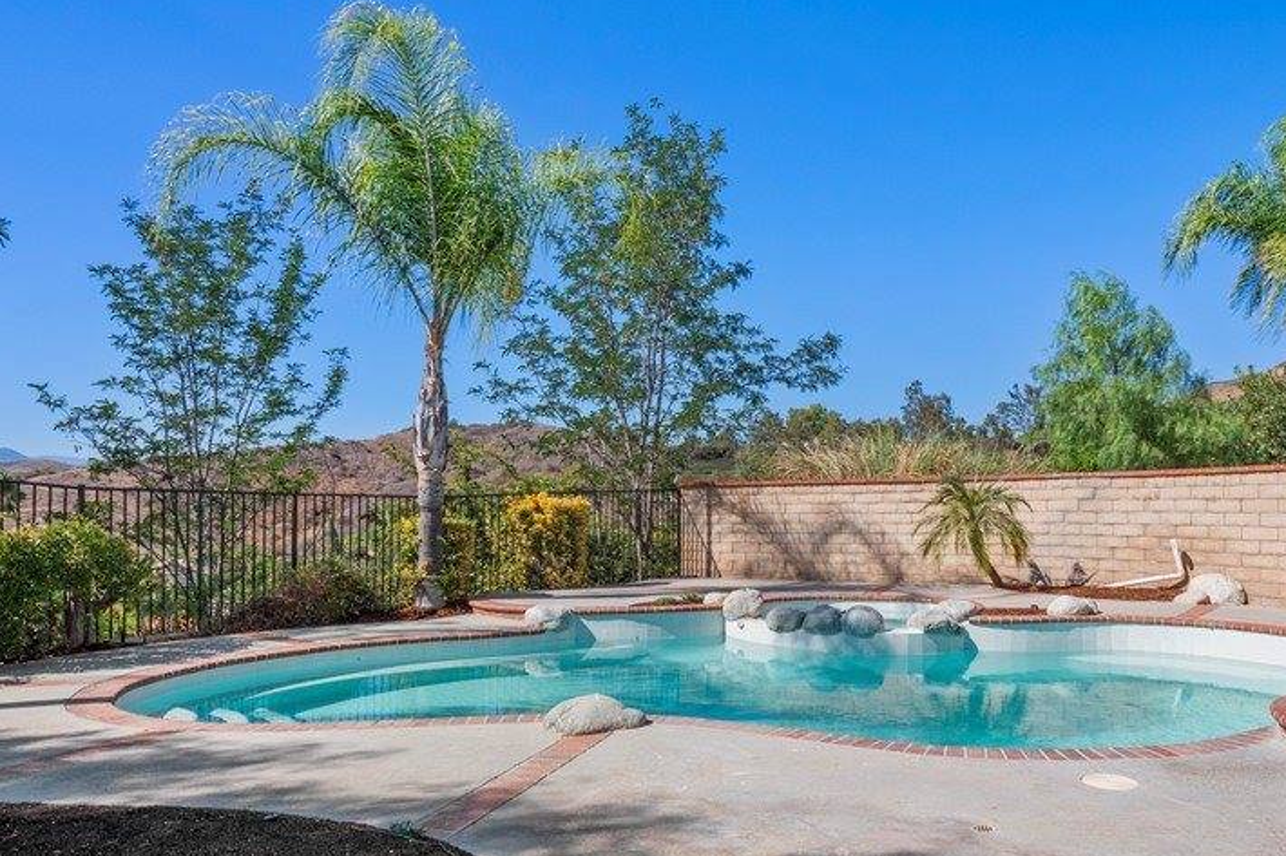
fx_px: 857
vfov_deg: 52.7
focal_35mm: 24
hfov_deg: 72.6
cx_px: 797
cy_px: 521
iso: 200
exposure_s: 1/320
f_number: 8
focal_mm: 8
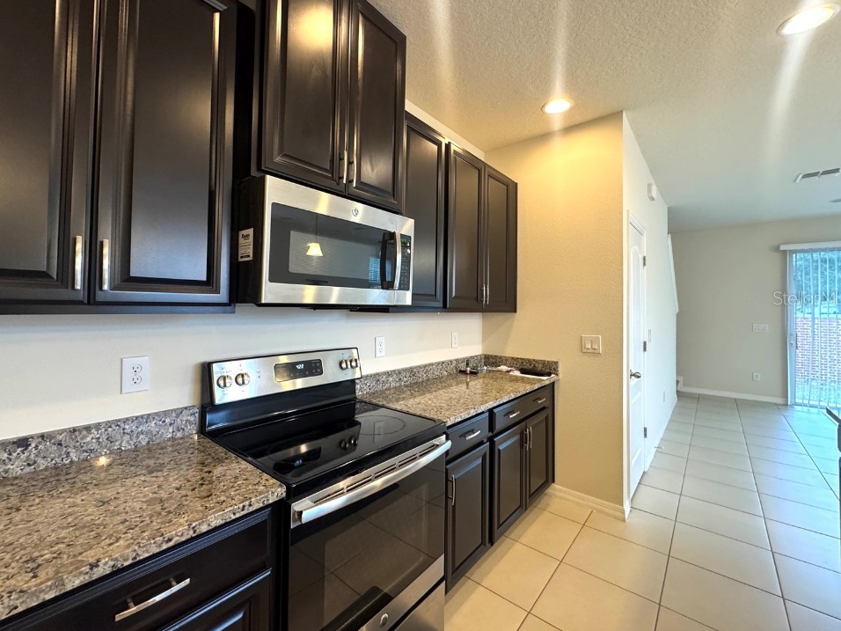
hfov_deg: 98.1
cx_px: 406
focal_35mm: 15
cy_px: 297
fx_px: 364
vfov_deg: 81.7
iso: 320
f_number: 2.2
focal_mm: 2.22
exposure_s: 1/60
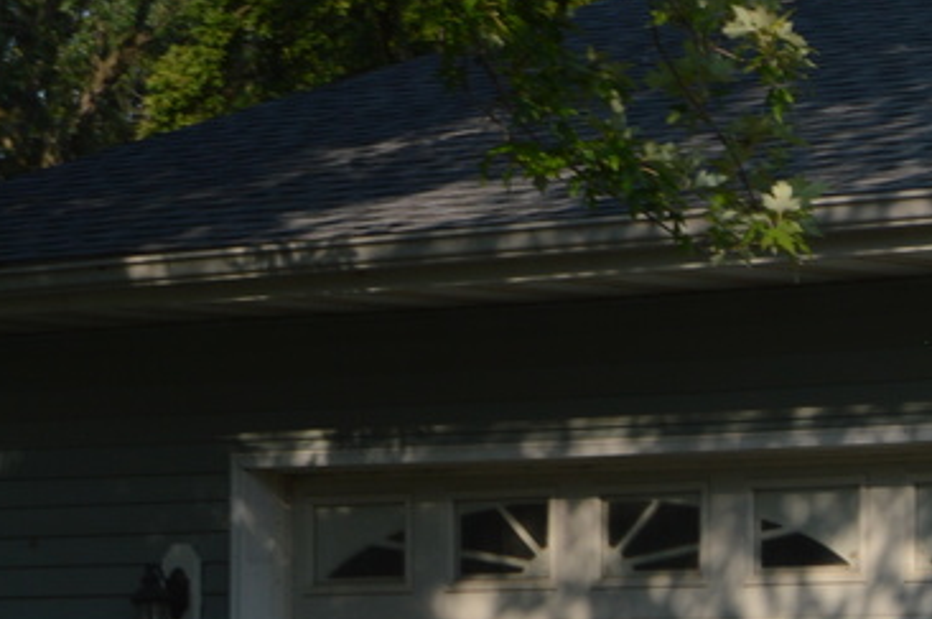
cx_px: 1342
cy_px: 953
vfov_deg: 6.3
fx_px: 5507
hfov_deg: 9.4
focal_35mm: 213
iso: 100
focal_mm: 32
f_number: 8
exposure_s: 1/250
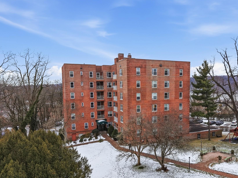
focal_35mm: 30
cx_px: 144
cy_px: 103
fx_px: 206
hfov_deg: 59.4
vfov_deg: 46.6
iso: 130
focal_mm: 8.7
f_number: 1.8
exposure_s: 1/4000
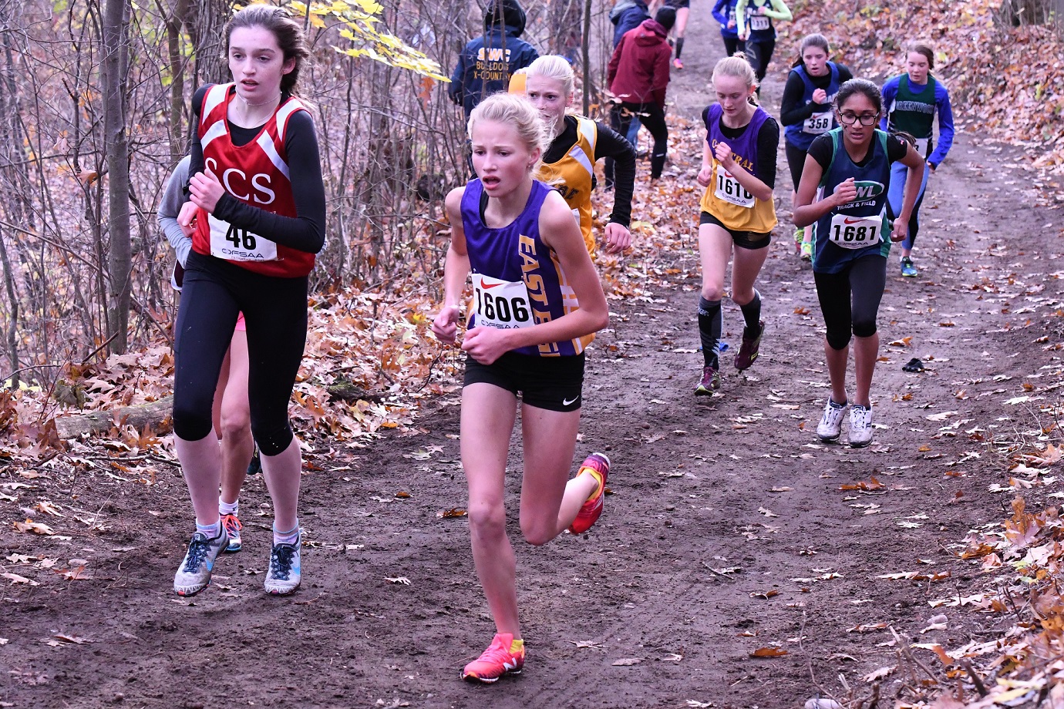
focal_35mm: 105
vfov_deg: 13.0
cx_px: 532
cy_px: 354
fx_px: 3103
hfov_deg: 19.5
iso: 4500
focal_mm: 70
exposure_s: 1/800
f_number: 6.3
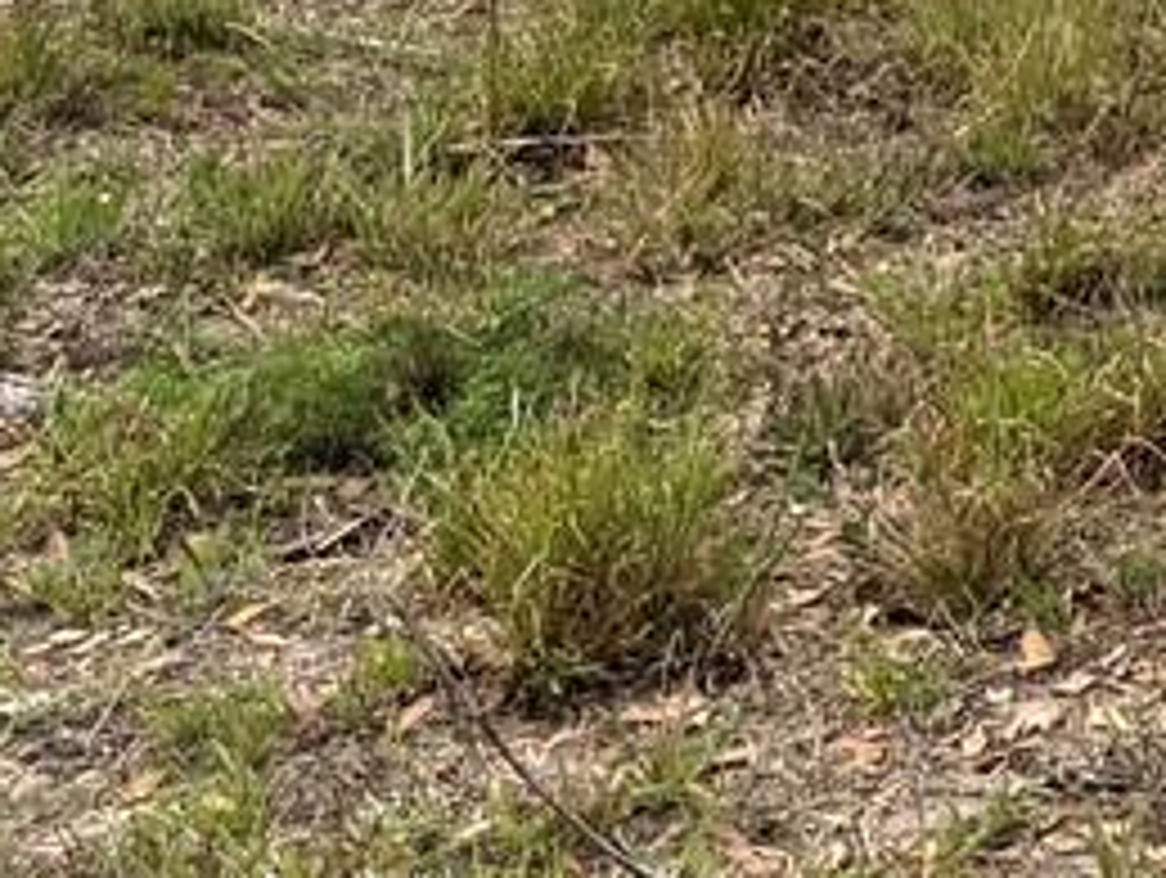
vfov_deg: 9.3
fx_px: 4992
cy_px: -986
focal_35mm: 148
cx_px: 2787
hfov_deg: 11.2
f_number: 1.78
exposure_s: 1/1042
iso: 80
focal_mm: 6.76
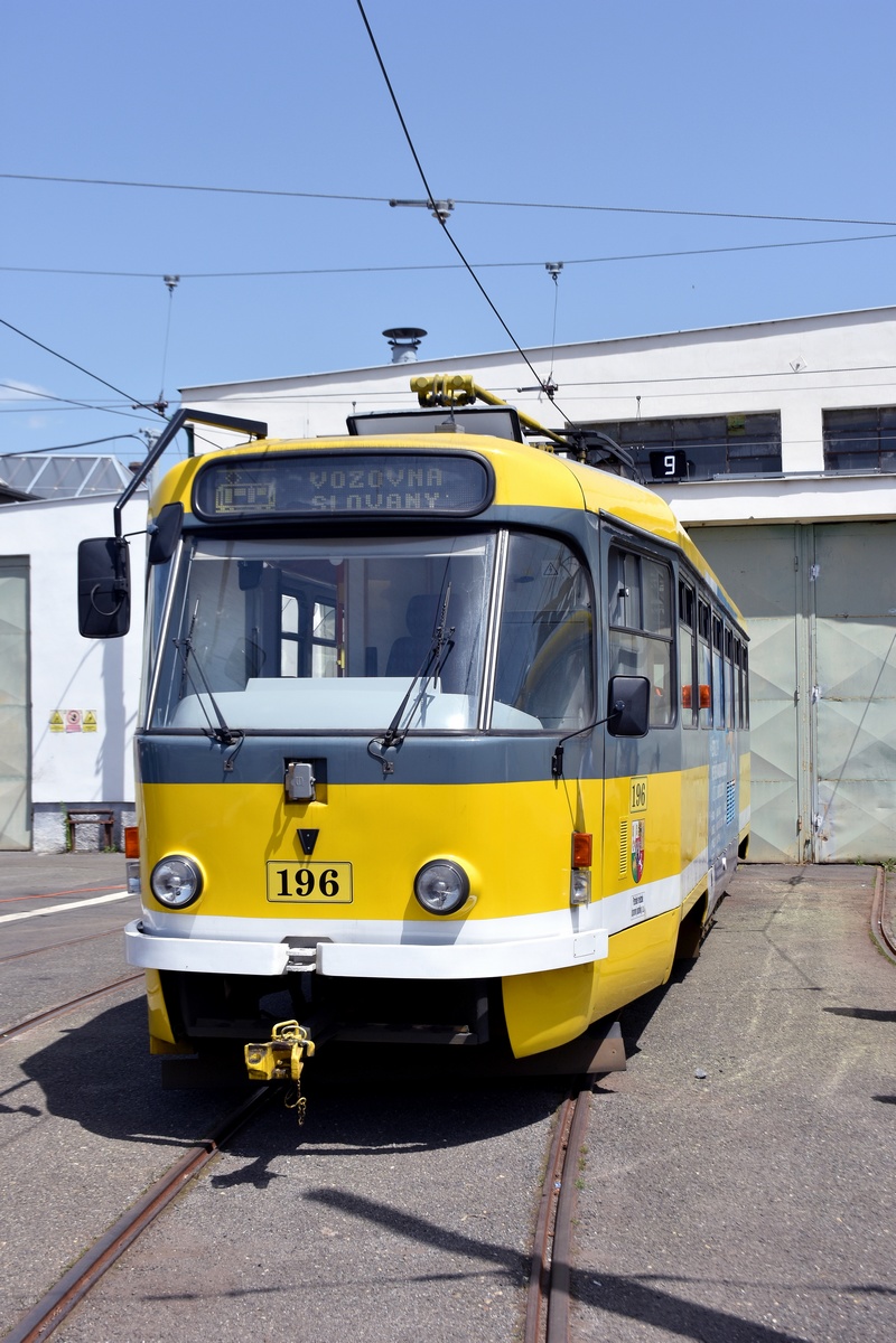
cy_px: 672
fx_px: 1680
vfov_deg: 43.6
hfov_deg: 29.9
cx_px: 448
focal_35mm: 45
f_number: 8
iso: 250
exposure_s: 1/800
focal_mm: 30
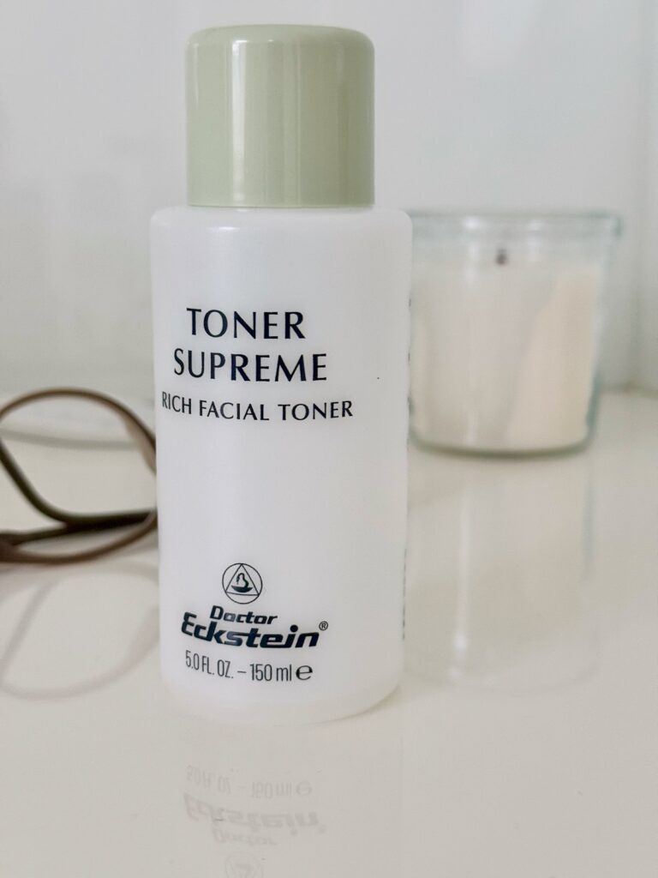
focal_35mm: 48
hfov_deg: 30.3
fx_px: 1217
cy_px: 439
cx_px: 329
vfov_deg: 39.7
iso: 250
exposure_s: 1/60
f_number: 1.78
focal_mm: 6.76
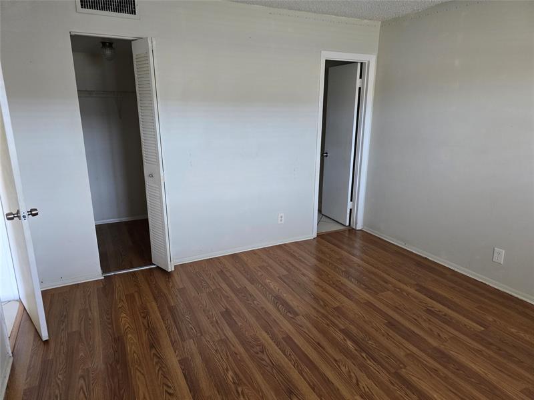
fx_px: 355
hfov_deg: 73.9
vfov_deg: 58.9
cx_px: 267
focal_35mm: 23
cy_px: 200
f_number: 1.7
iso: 500
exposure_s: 1/120
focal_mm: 6.3
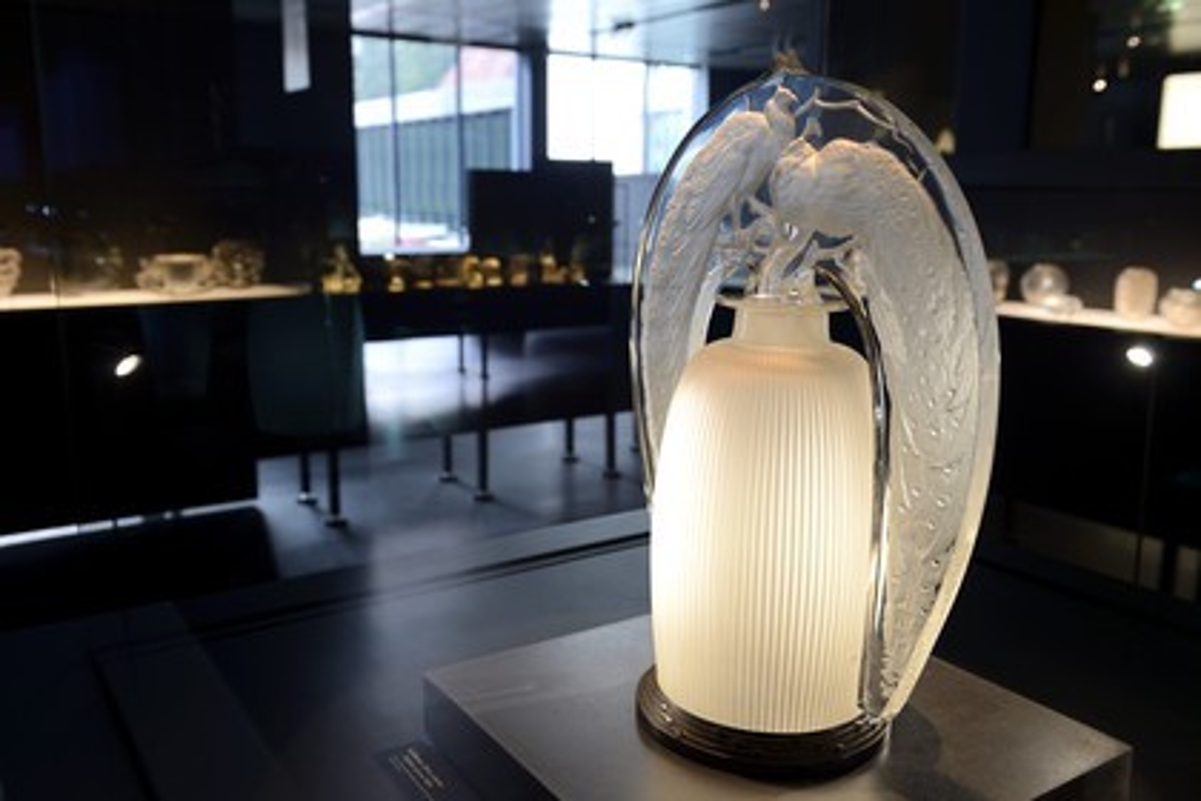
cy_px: 400
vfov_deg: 41.1
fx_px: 1067
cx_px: 600
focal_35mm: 32
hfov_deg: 58.7
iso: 400
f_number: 5.6
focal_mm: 32
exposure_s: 1/13
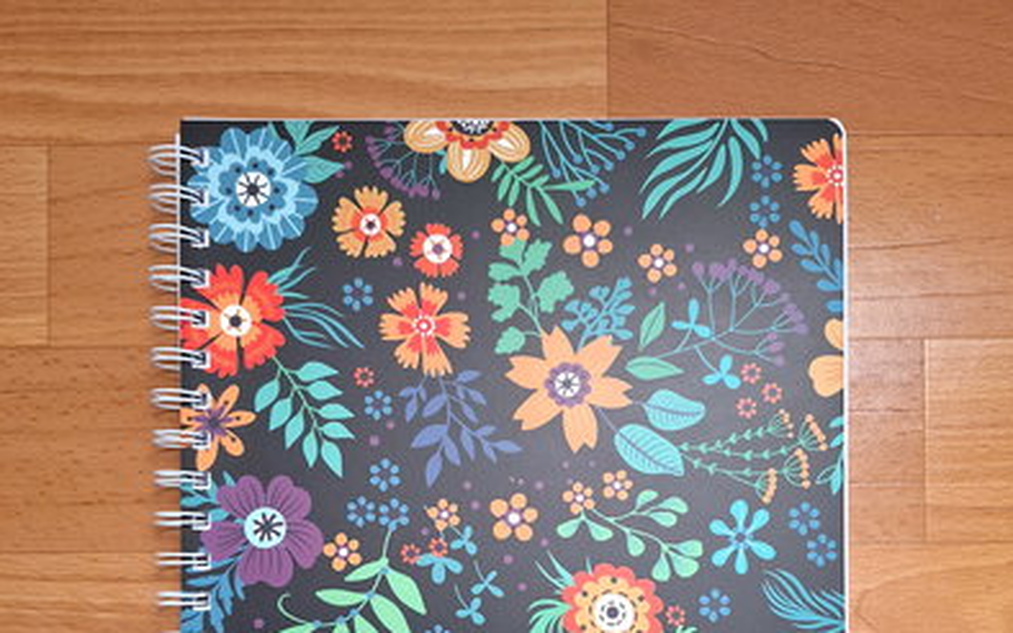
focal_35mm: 33
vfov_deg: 35.8
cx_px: 509
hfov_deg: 58.2
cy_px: 580
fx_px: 911
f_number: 1.8
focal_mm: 5.54
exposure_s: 1/33
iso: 200
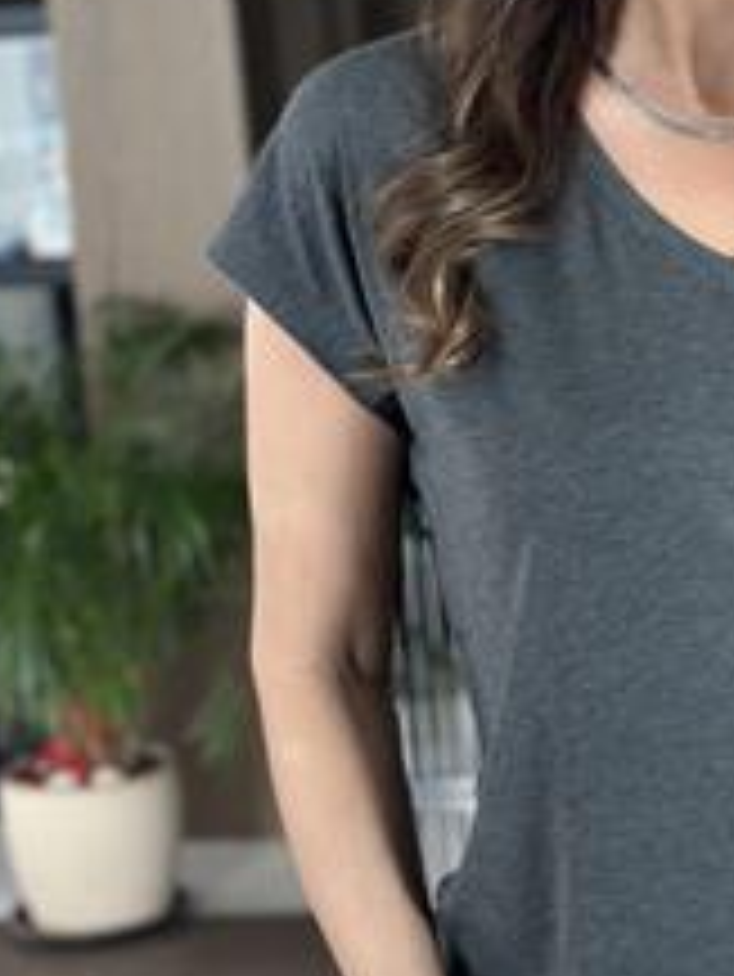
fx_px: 3163
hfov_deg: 13.1
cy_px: 423
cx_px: 725
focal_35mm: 112
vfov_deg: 17.6
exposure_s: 1/120
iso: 100
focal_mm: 6.86
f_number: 1.78
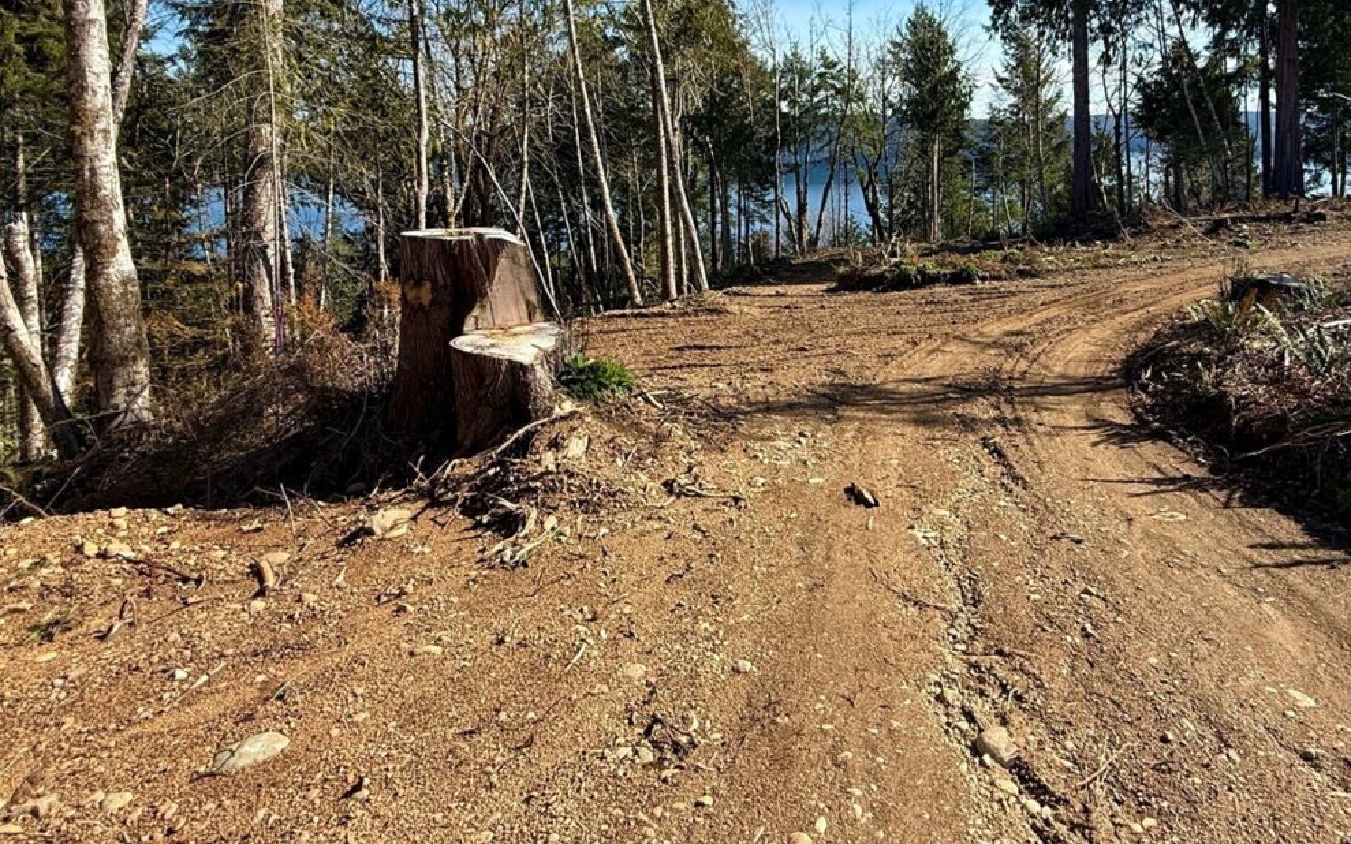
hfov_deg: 81.1
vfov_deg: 53.6
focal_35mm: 21
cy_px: 175
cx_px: 826
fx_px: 773
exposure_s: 1/1087
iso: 50
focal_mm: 2.22
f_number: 2.2
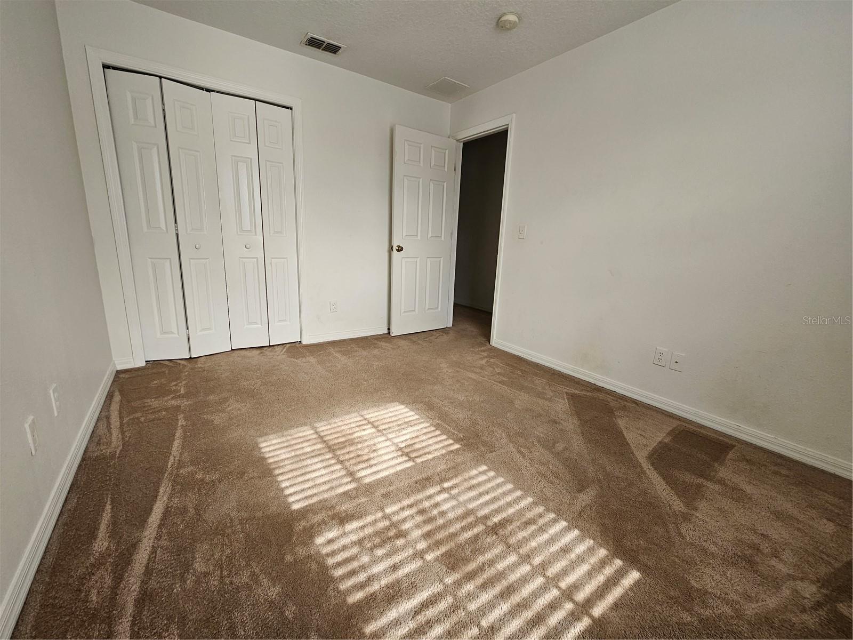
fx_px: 320
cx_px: 426
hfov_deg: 106.2
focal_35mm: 13
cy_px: 320
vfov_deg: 89.9
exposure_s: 1/77
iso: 125
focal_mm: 2.2
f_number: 2.2
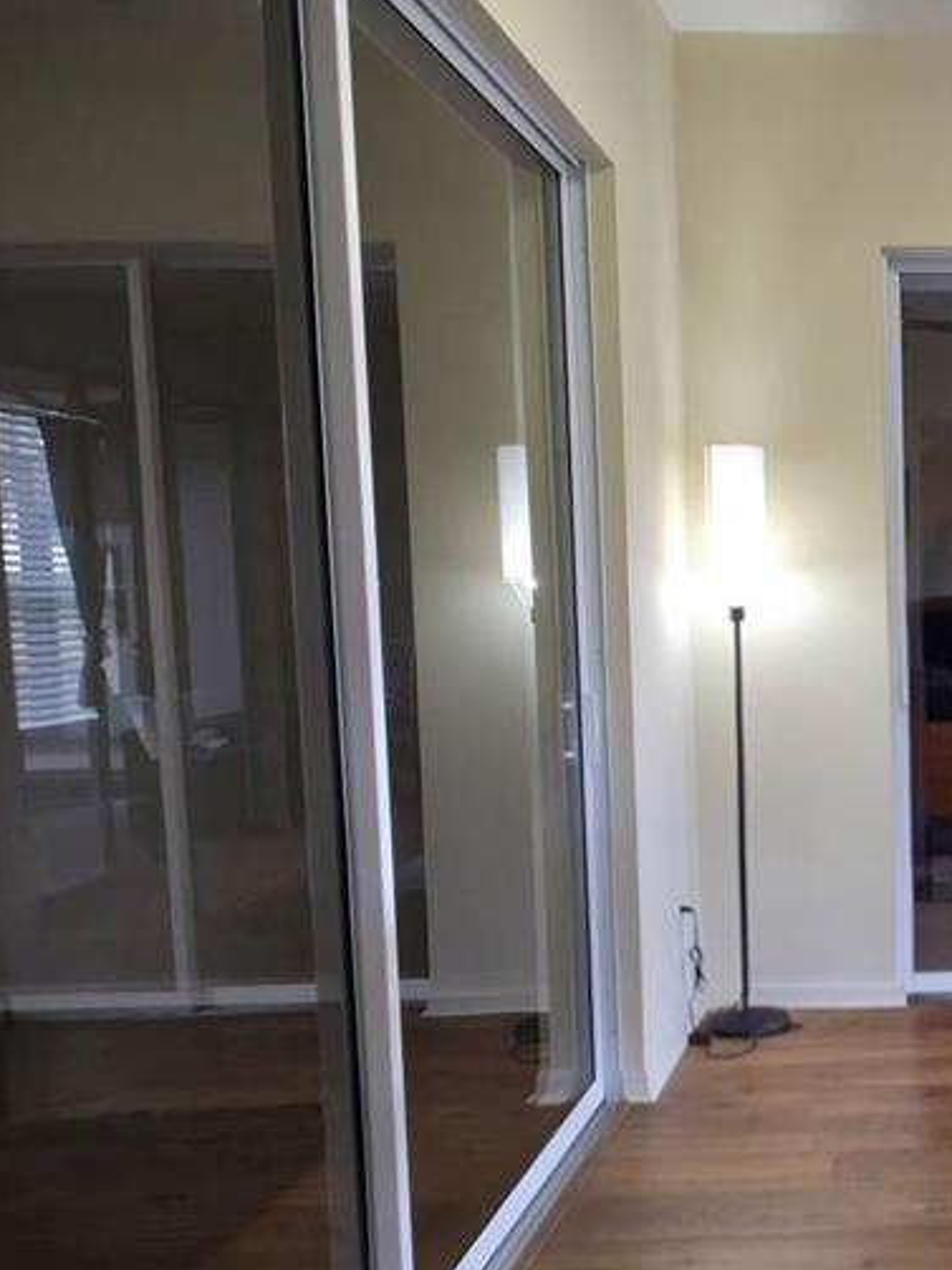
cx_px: 1050
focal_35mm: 31
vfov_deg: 58.3
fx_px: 1137
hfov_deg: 37.8
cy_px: 687
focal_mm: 2.2
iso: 100
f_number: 1.9
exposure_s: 1/60.2
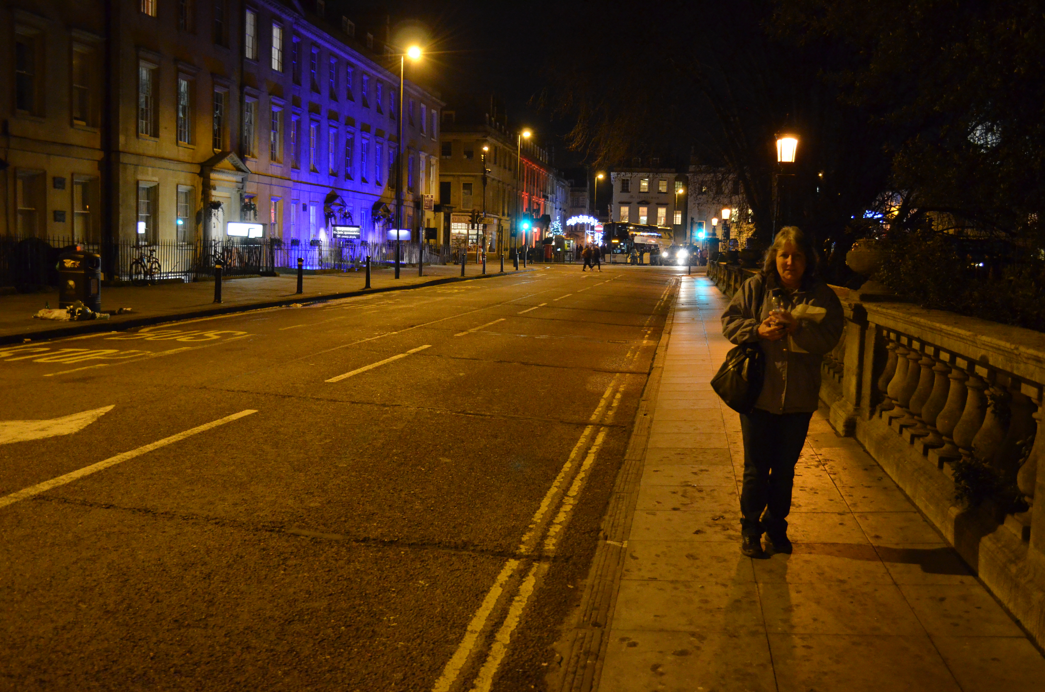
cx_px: 522
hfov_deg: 57.3
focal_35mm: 33
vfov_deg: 39.8
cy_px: 346
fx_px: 956
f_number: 4
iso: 3200
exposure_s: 1/15
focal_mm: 22
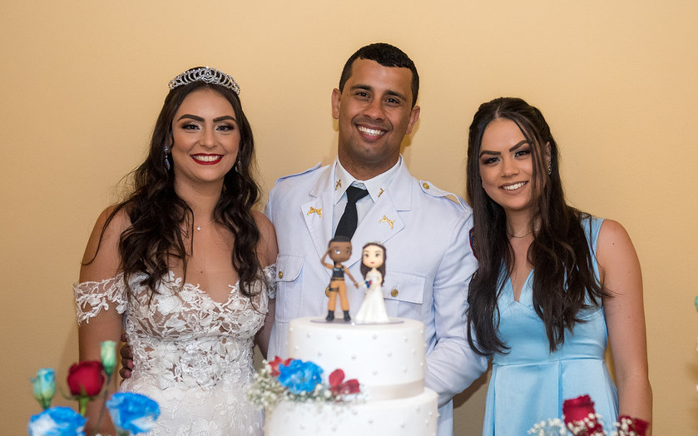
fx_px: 1331
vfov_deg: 18.6
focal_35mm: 70
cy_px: 250
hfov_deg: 29.3
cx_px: 399
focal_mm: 48
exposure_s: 1/160
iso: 1600
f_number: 3.2
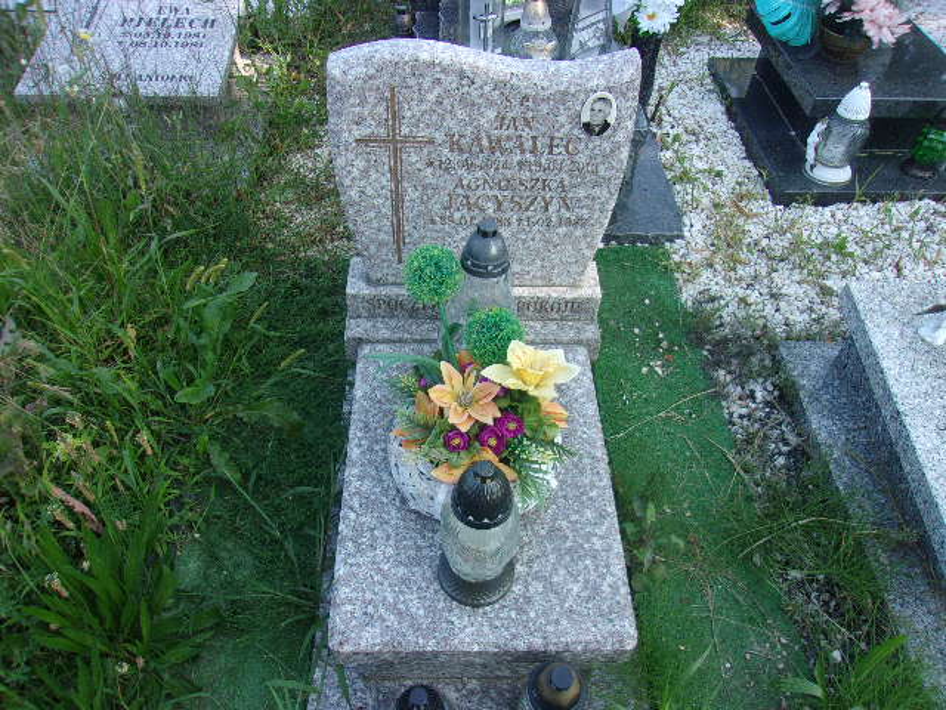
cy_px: 355
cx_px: 473
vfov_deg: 51.4
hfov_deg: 65.3
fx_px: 738
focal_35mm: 27
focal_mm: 4.9
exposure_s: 1/200
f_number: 3
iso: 80
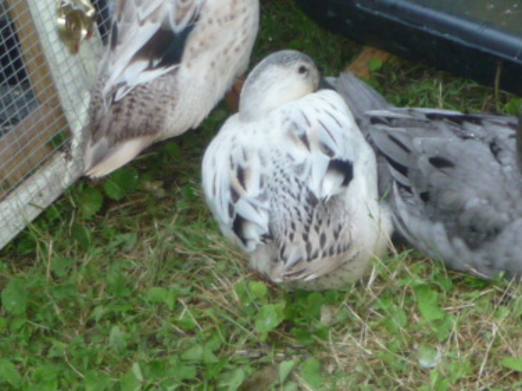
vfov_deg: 10.4
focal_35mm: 143
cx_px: 390
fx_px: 2156
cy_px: 111
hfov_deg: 13.8
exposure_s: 1/125
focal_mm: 8.5
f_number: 4.2
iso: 200
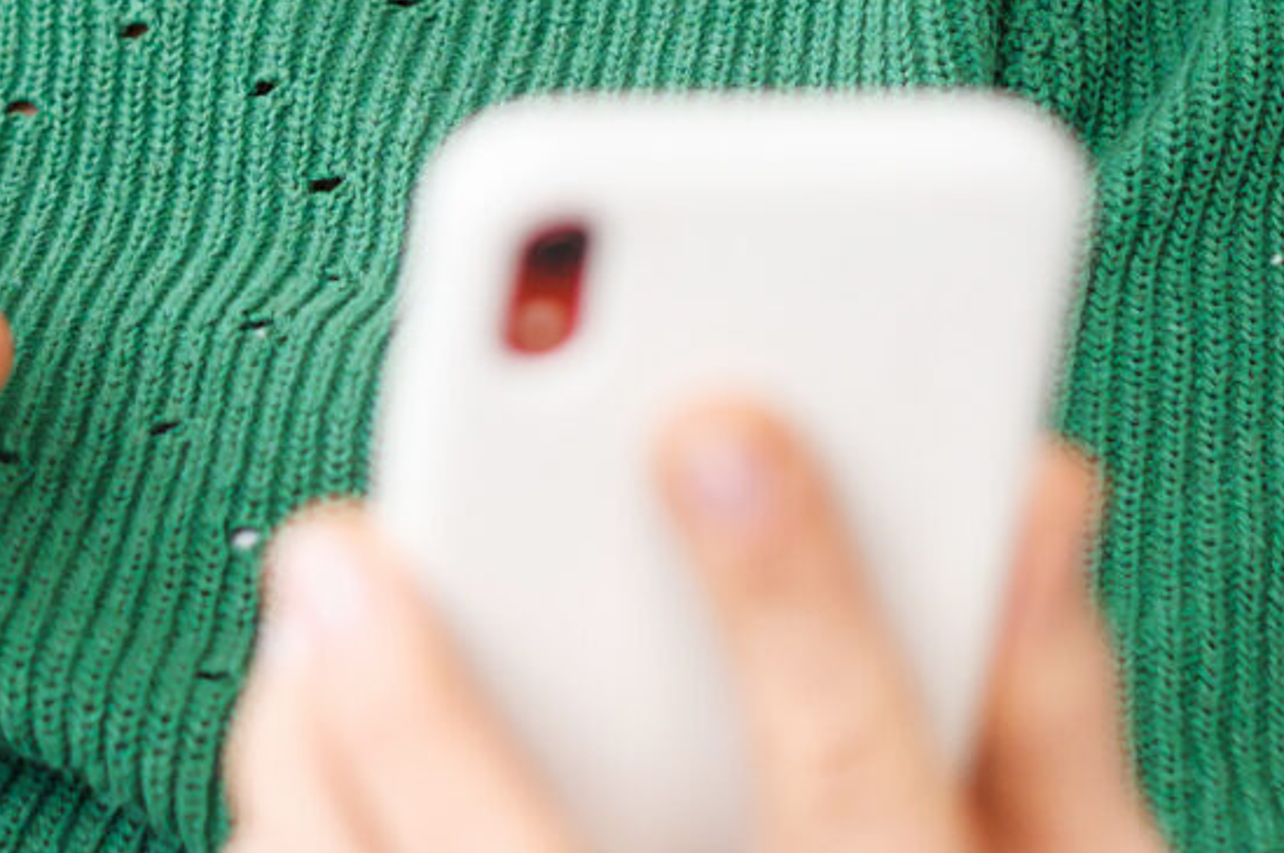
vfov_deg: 5.8
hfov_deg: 8.8
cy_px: -373
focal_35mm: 233
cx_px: 278
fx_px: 8303
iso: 450
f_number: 2.5
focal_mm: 50
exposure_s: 1/640
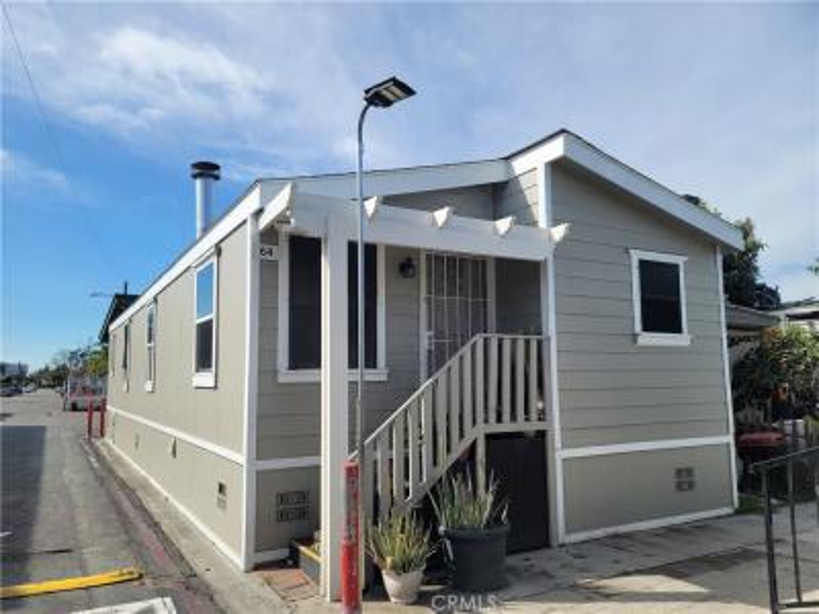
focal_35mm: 25
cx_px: 410
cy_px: 307
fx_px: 591
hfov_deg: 69.4
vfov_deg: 54.9
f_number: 1.8
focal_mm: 7
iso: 20
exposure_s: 1/997
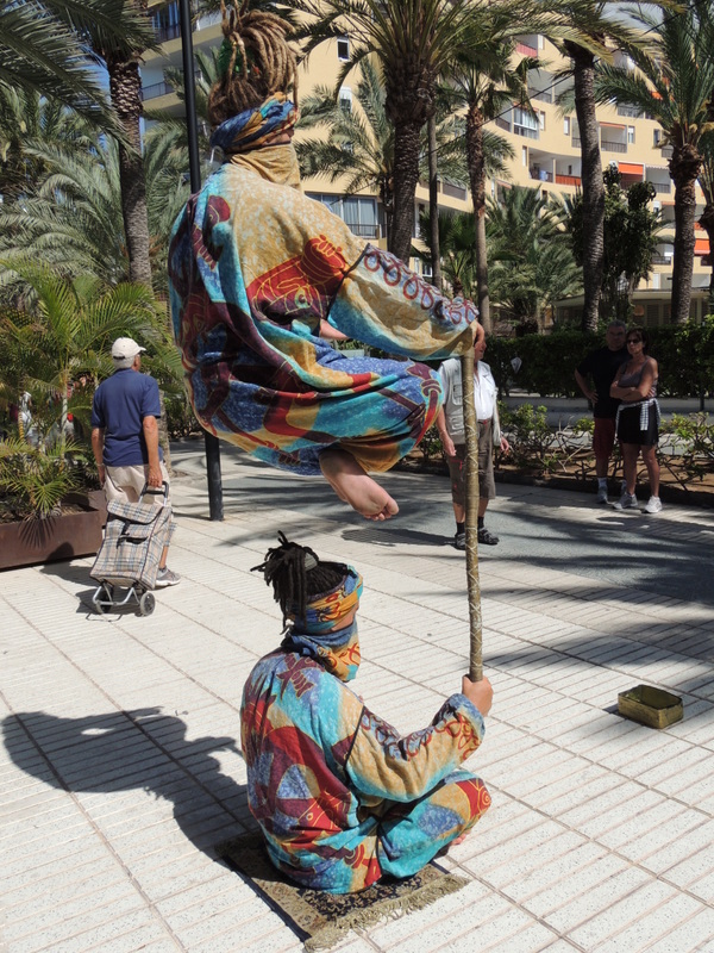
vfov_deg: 60.0
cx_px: 357
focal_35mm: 30
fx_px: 825
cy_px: 476
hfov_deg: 46.8
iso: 100
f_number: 3.5
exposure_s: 1/1250
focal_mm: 5.3
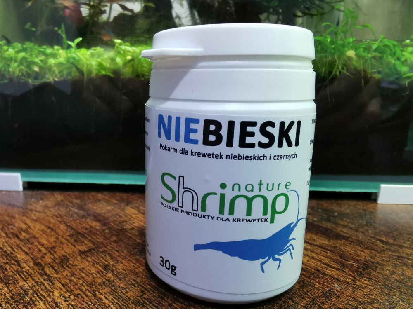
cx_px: 206
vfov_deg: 53.1
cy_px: 154
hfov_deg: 67.3
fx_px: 310
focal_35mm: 26
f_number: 2.2
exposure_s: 1/25
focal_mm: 2.26
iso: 500
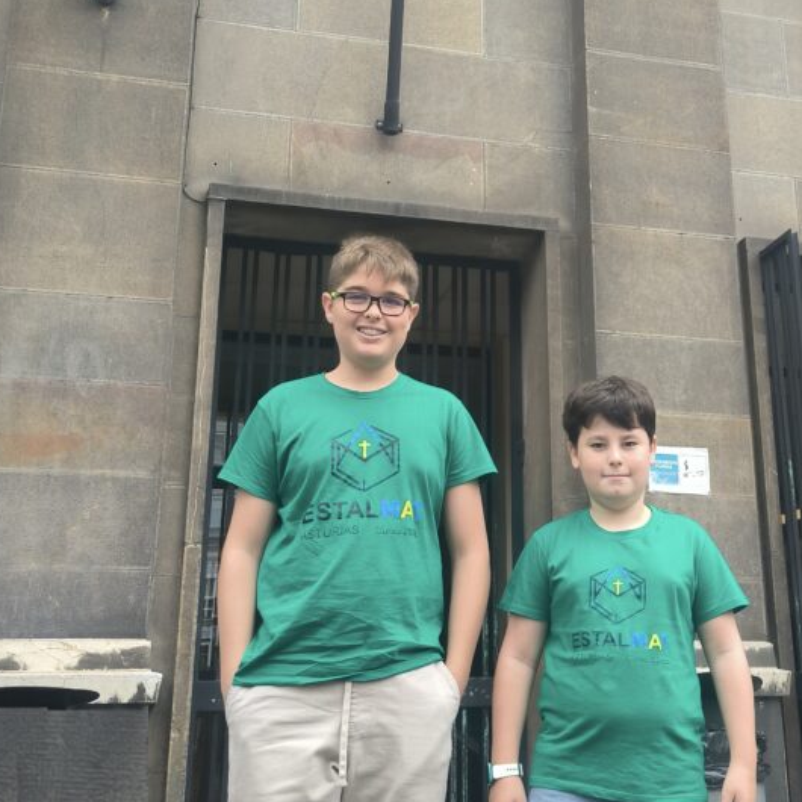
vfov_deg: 35.1
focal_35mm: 48
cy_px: 294
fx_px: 1258
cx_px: 514
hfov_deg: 35.1
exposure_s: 1/180
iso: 50
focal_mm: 6.92
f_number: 1.9
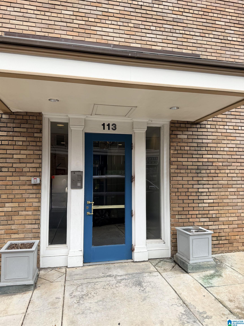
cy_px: 163
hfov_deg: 56.8
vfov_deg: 71.6
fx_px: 226
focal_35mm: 24
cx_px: 122
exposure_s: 1/1271
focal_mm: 6.76
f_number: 1.78
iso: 80
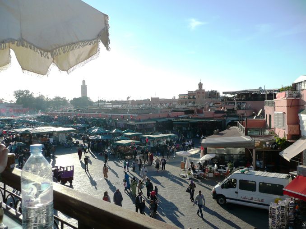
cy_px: 114
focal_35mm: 28
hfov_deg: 63.5
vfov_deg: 49.7
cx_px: 153
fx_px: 247
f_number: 3.3
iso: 100
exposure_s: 1/500
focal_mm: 4.6
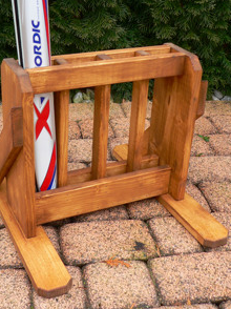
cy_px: 131
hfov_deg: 27.4
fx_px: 472
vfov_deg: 36.1
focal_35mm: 53
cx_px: 97
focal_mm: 6.8
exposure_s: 1/60
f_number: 2.8
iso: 80
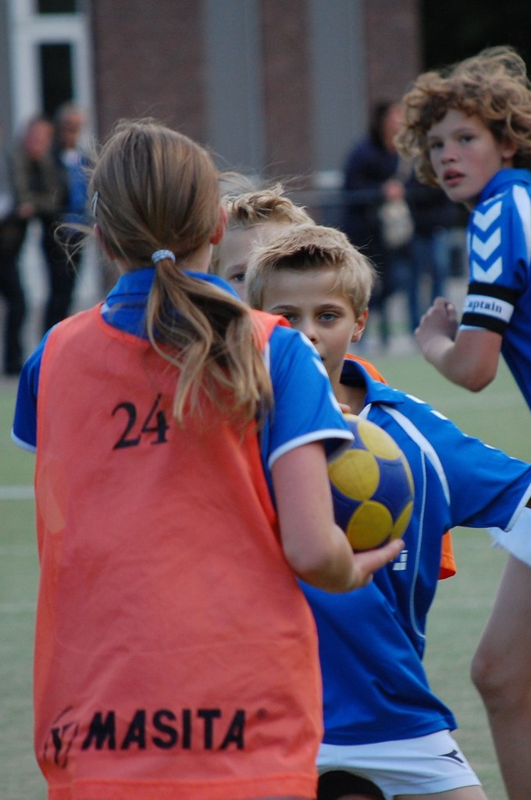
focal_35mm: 300
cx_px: 266
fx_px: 6655
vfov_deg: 6.9
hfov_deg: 4.6
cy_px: 400
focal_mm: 200
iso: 560
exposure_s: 1/500
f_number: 5.6
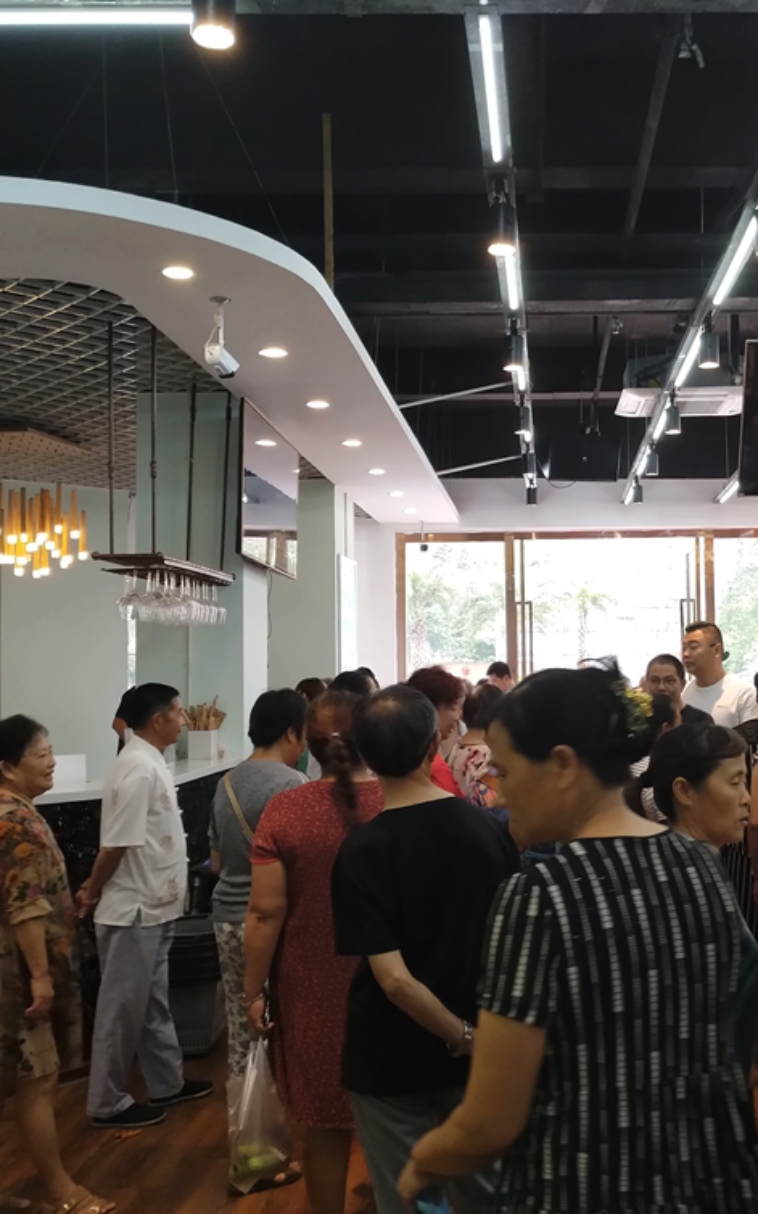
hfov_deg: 34.6
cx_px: 565
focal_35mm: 36
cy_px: 610
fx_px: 1190
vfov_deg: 54.0
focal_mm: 4.36
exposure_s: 1/50
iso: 100
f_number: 1.8
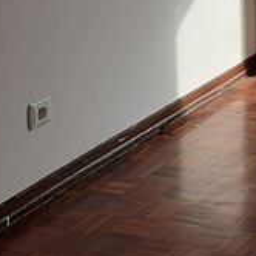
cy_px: -137
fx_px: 962
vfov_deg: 14.1
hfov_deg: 12.3
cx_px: 594
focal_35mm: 115
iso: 40
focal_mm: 3.93
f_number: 1.7
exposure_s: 1/845
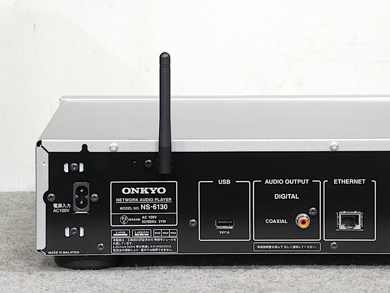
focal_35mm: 151
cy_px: 146
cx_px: 195
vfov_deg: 9.8
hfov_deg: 13.1
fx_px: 1701
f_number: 5.4
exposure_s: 1/4
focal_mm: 27.1
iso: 200
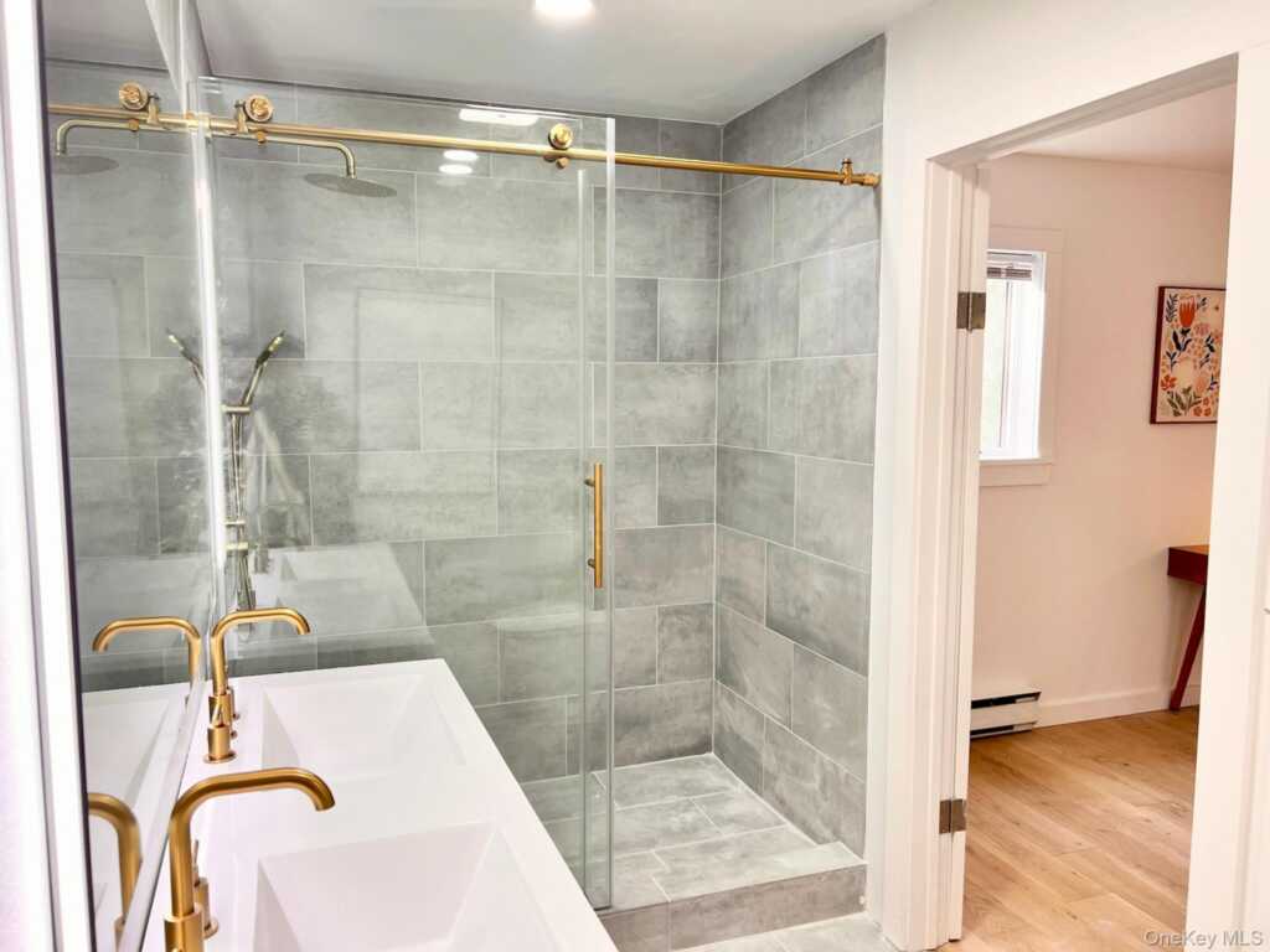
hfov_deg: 67.3
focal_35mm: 26
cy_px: 476
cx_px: 635
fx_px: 954
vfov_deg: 53.1
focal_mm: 5.7
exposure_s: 1/120
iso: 100
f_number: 1.5
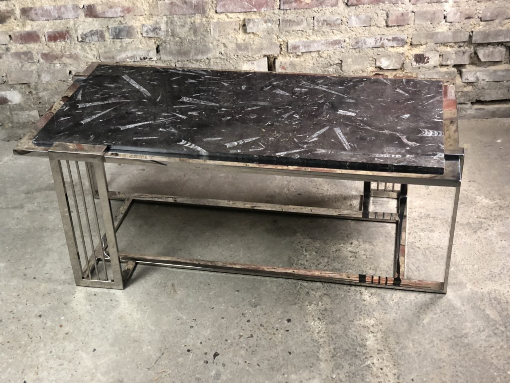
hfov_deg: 36.8
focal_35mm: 52
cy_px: 192
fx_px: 766
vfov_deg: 28.0
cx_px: 255
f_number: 2.4
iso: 125
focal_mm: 6
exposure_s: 1/33
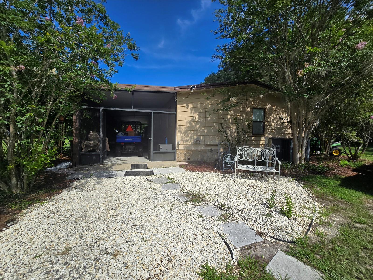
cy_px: 140
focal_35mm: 13
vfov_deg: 89.9
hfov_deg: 106.2
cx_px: 186
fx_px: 140
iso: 50
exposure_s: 1/2859
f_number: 2.2
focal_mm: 2.2
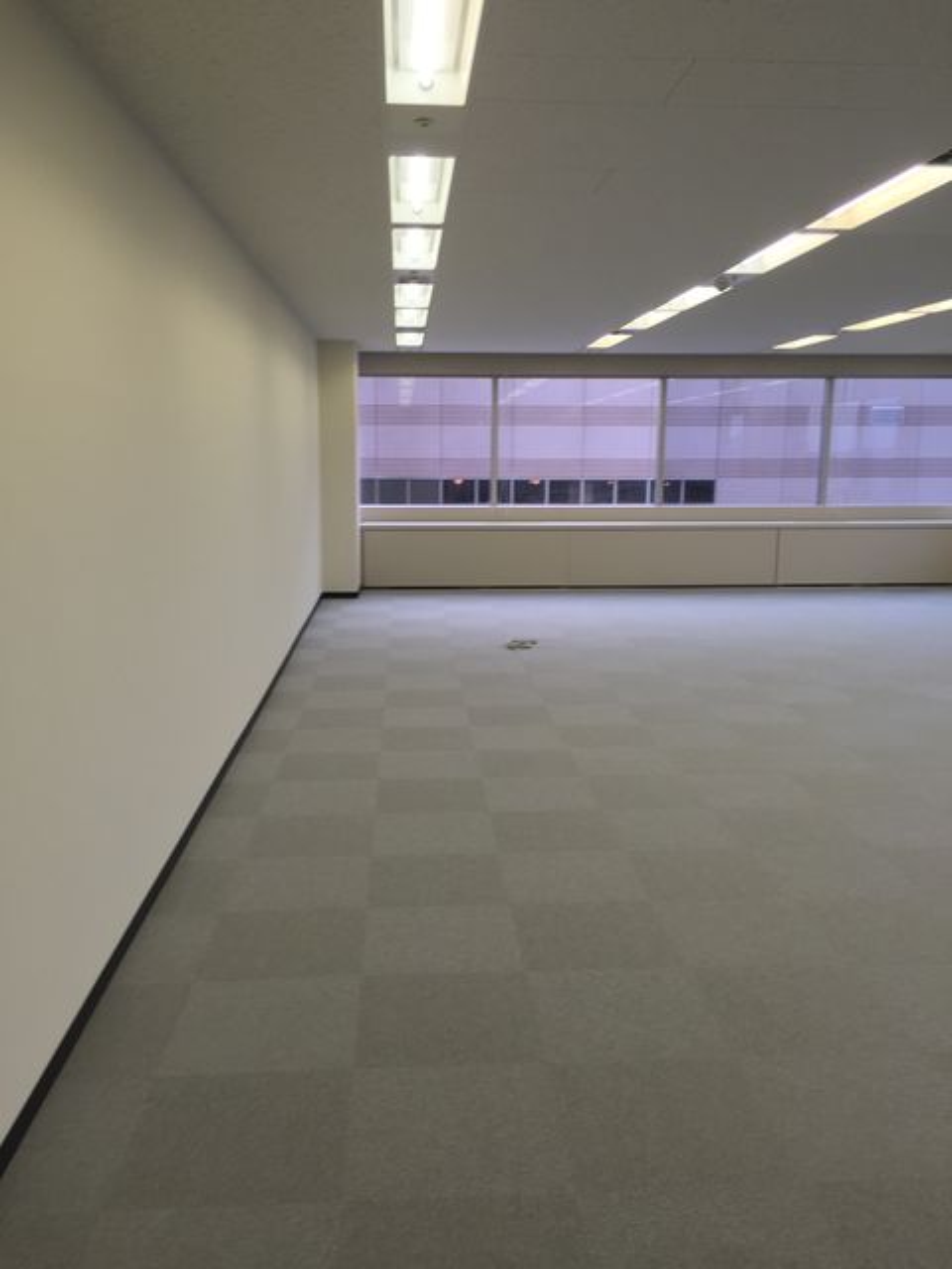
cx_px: 476
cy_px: 634
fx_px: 1063
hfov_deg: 48.2
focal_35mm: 29
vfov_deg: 61.7
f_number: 2.2
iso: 40
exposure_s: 1/50
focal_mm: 4.15
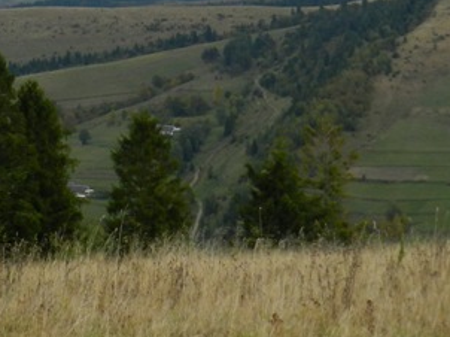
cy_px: -61
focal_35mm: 156
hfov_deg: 12.5
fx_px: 2026
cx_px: -15
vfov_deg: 9.4
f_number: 4.2
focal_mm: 8.1
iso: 160
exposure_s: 1/80
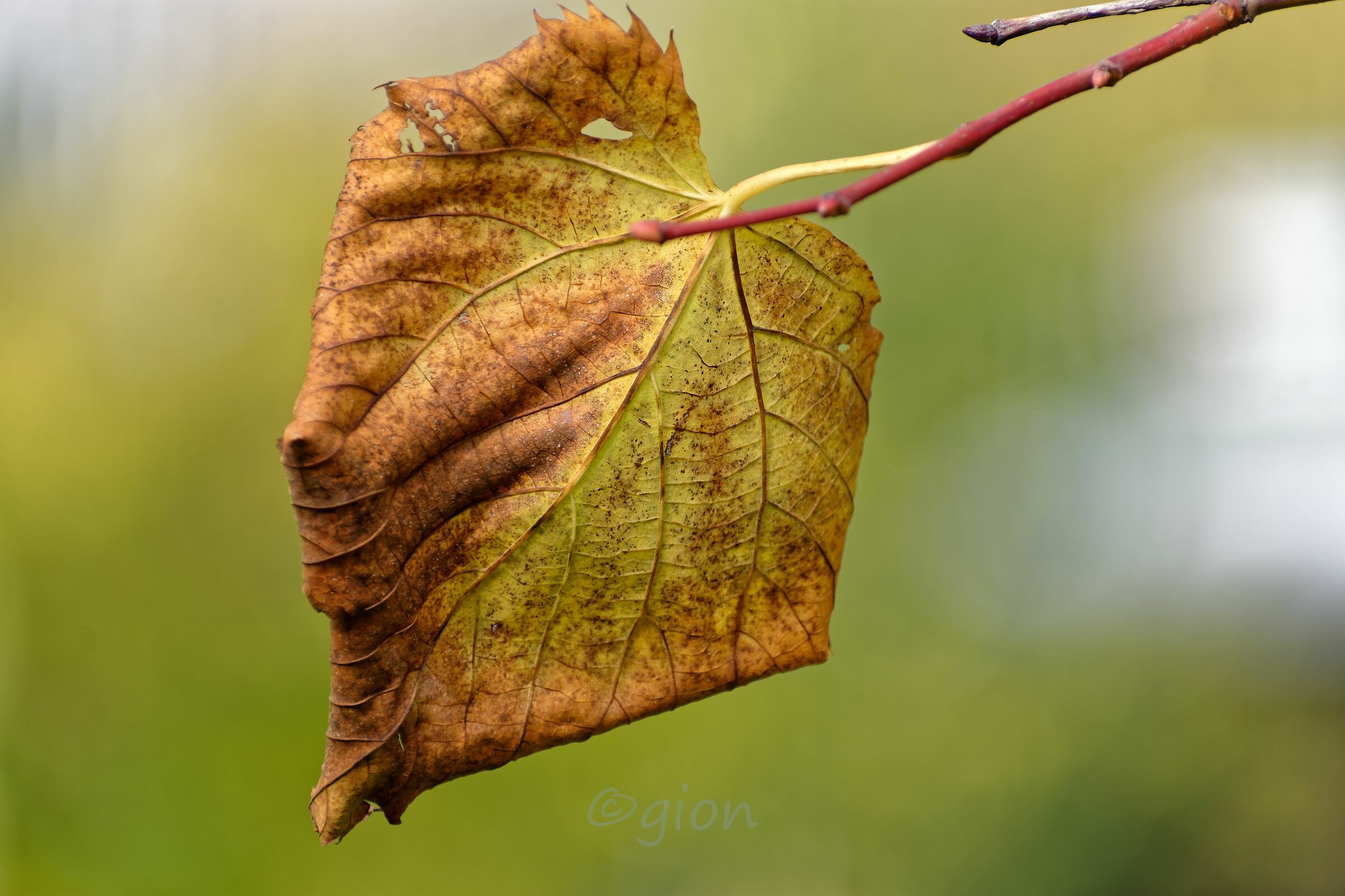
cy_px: 448
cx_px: 672
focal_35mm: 360
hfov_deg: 5.7
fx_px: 13449
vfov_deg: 3.8
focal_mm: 240
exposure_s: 1/160
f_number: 6
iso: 100
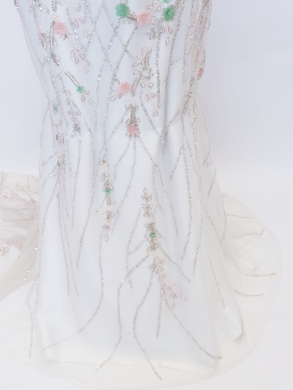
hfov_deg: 28.0
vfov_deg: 36.8
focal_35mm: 52
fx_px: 587
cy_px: 195
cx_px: 146
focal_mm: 6
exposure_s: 1/33
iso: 40
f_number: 2.4
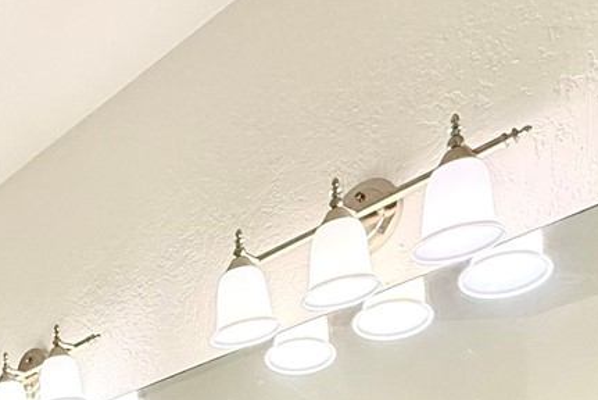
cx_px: -39
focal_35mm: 54
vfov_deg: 19.2
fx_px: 898
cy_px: 715
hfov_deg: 32.9
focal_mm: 2.22
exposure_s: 1/120
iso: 320
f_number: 2.2
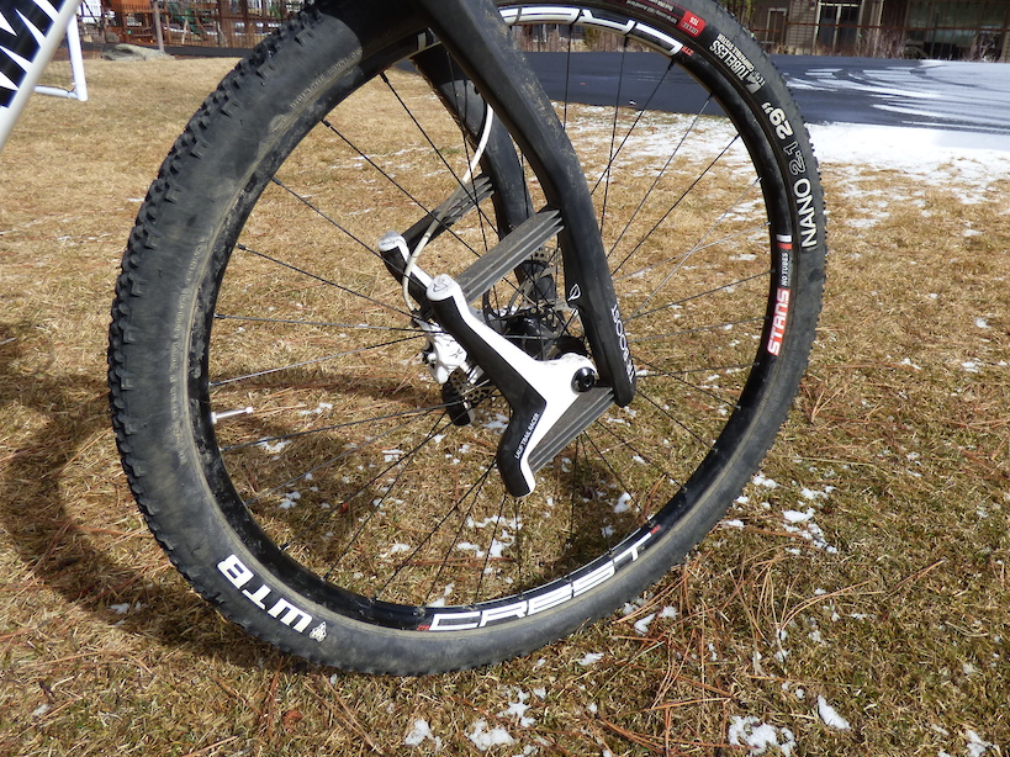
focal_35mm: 25
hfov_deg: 69.2
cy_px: 286
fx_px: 729
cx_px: 561
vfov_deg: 54.3
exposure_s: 1/1300
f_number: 2.8
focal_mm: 3.58
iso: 100
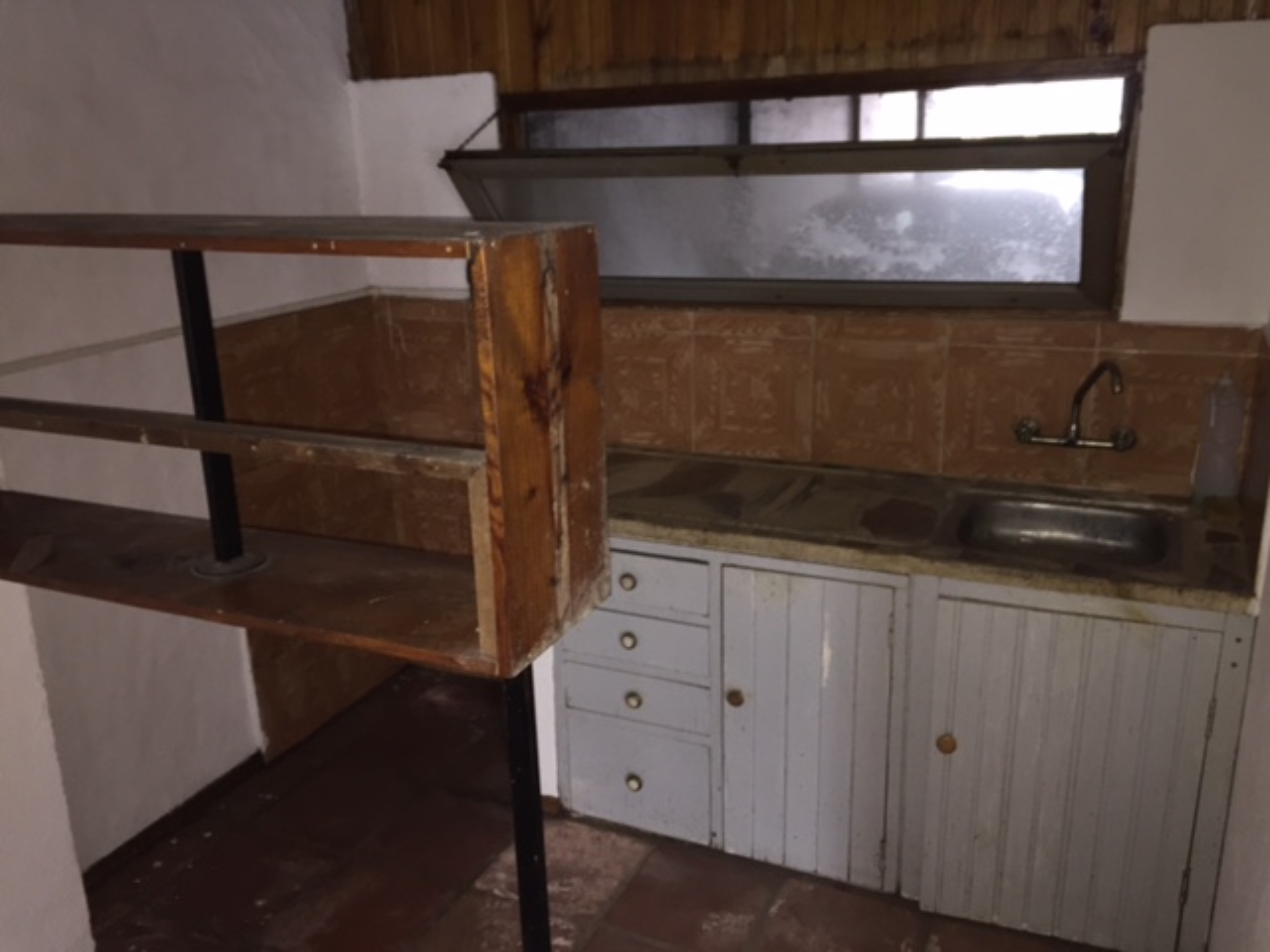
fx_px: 1064
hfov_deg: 61.7
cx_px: 635
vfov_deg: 48.2
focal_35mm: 29
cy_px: 476
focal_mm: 4.15
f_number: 2.2
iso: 160
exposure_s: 1/17
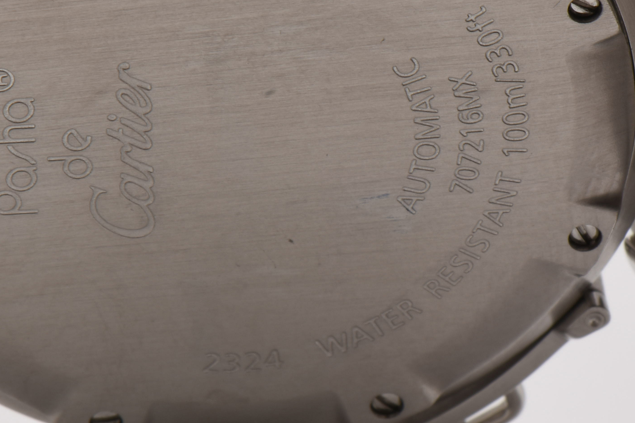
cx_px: 316
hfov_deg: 7.6
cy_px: 169
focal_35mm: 271
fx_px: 4781
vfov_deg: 5.1
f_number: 25
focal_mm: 85
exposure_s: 1/100
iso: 100
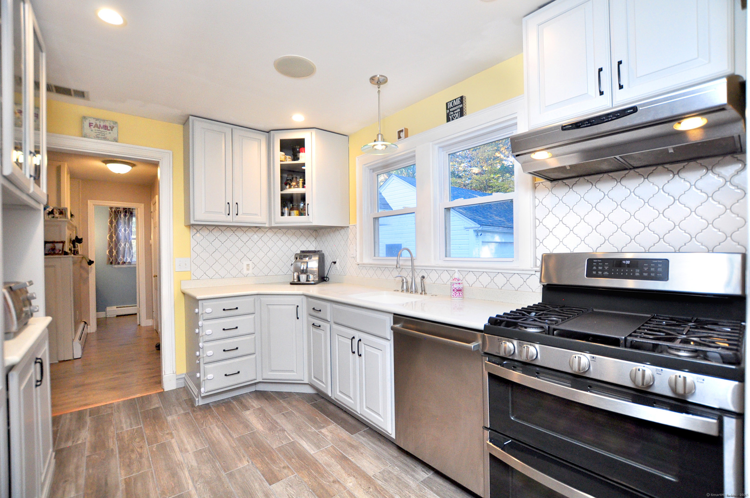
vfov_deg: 77.2
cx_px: 375
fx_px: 312
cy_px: 249
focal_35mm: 15
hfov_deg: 100.5
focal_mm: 10
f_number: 4
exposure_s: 1/160
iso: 640
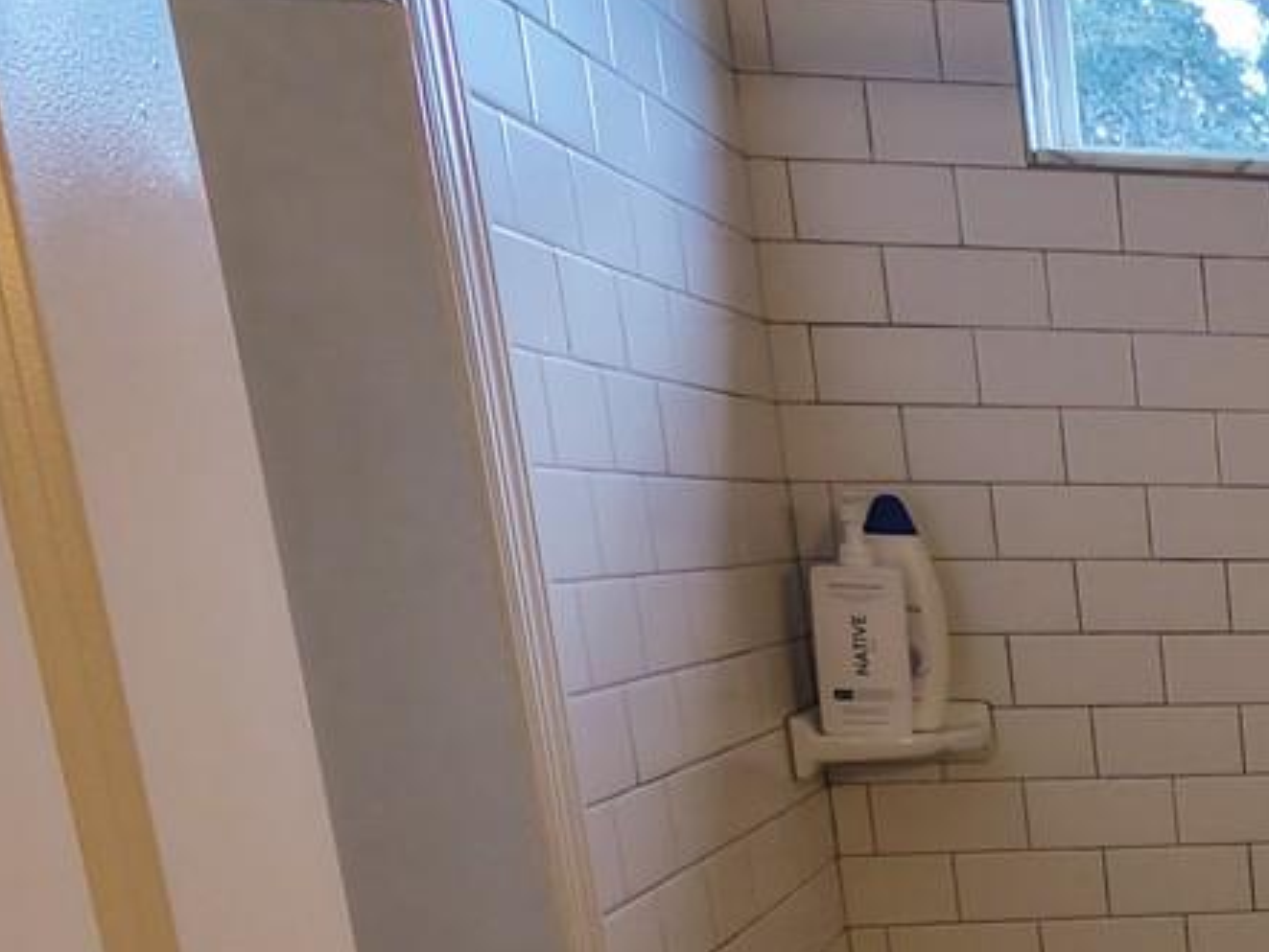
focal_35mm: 58
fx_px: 2127
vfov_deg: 23.1
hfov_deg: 24.6
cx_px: 1971
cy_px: 1142
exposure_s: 1/50
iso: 400
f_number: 2.2
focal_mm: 3.05
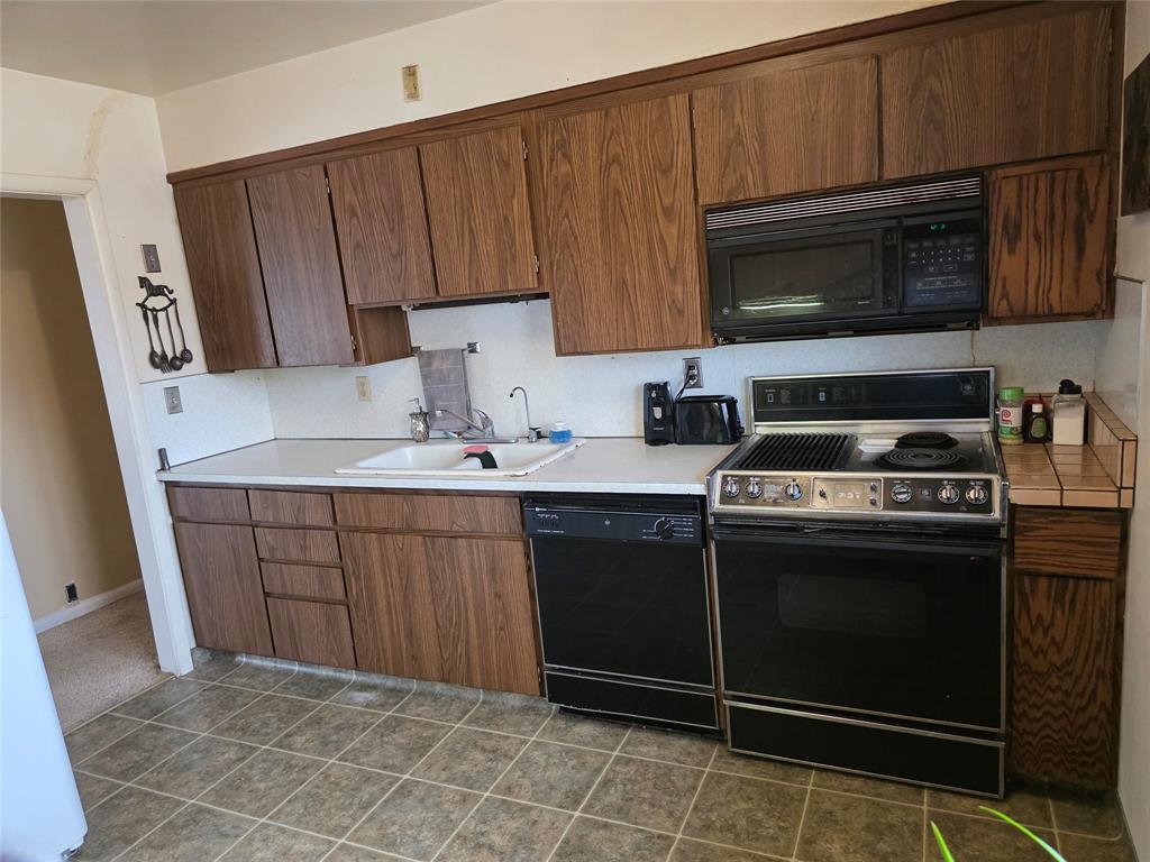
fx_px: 764
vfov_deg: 58.9
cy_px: 431
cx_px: 575
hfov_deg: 73.9
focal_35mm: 23
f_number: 1.7
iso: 1000
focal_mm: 6.3
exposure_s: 1/120
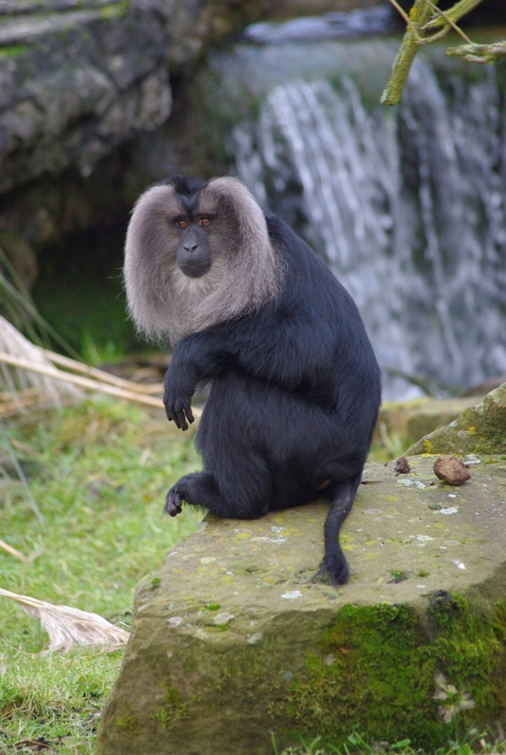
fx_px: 6618
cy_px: 378
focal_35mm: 315
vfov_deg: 6.5
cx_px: 253
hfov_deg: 4.4
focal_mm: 210
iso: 800
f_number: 5.6
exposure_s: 1/125
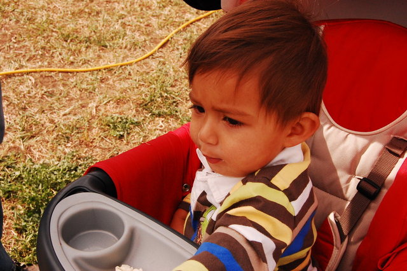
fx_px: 542
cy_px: 136
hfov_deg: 41.1
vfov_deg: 28.0
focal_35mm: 48
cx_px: 204
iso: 800
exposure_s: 1/500
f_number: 11
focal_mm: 32
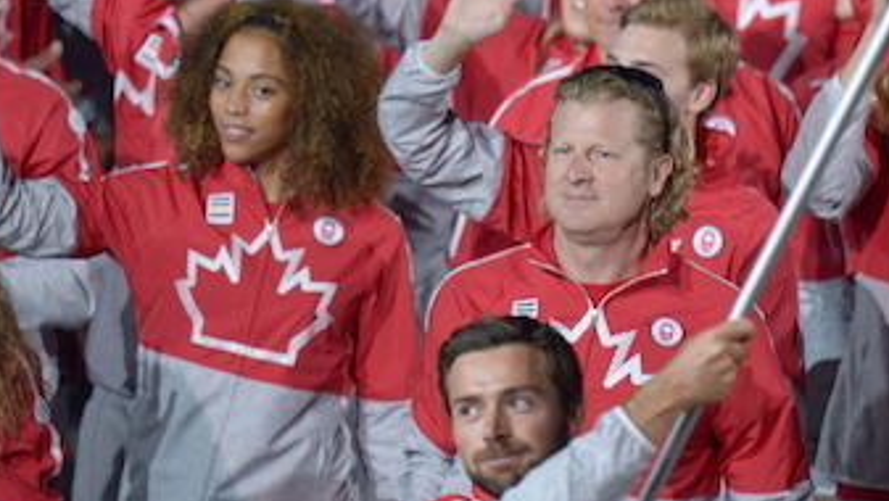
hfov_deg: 1.3
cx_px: 683
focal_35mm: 1653
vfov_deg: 0.7
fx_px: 38987
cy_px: 183
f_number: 4
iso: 2500
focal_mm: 600
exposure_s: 1/320
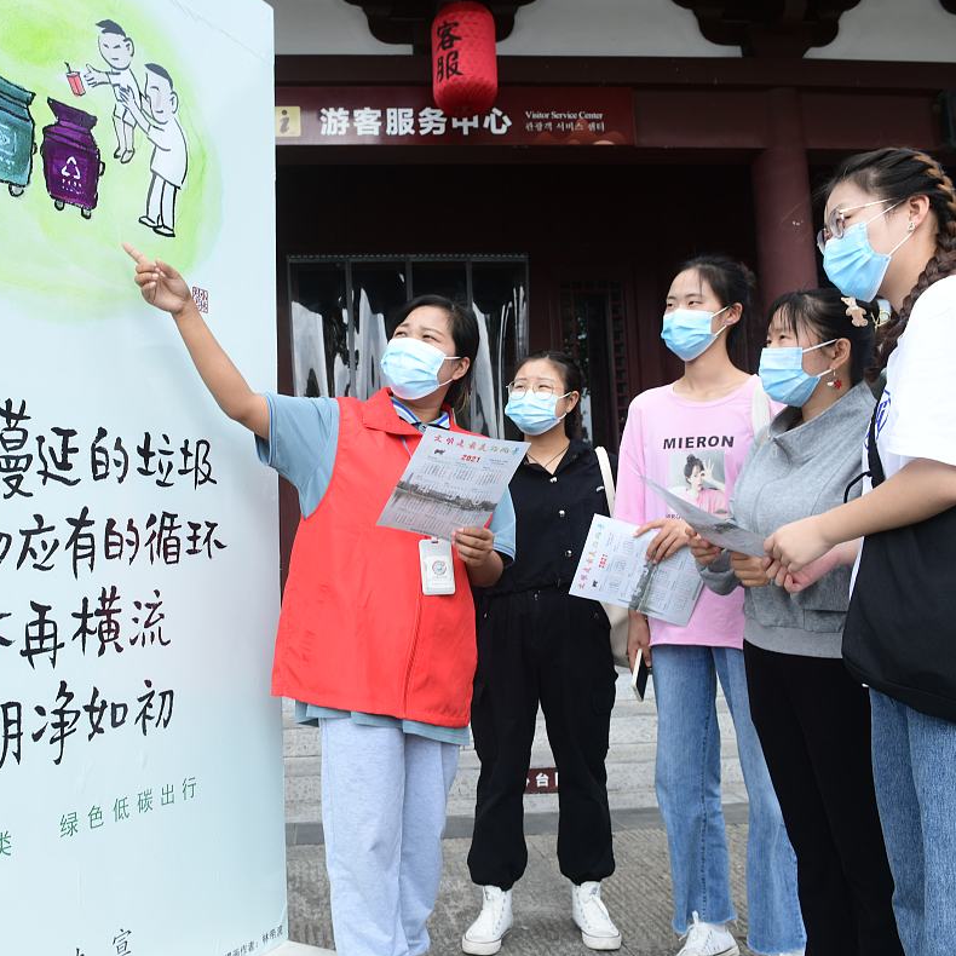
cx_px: 328
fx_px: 969
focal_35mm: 31
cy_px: 474
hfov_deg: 51.7
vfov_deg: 52.5
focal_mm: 24
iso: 250
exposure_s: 1/200
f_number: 8
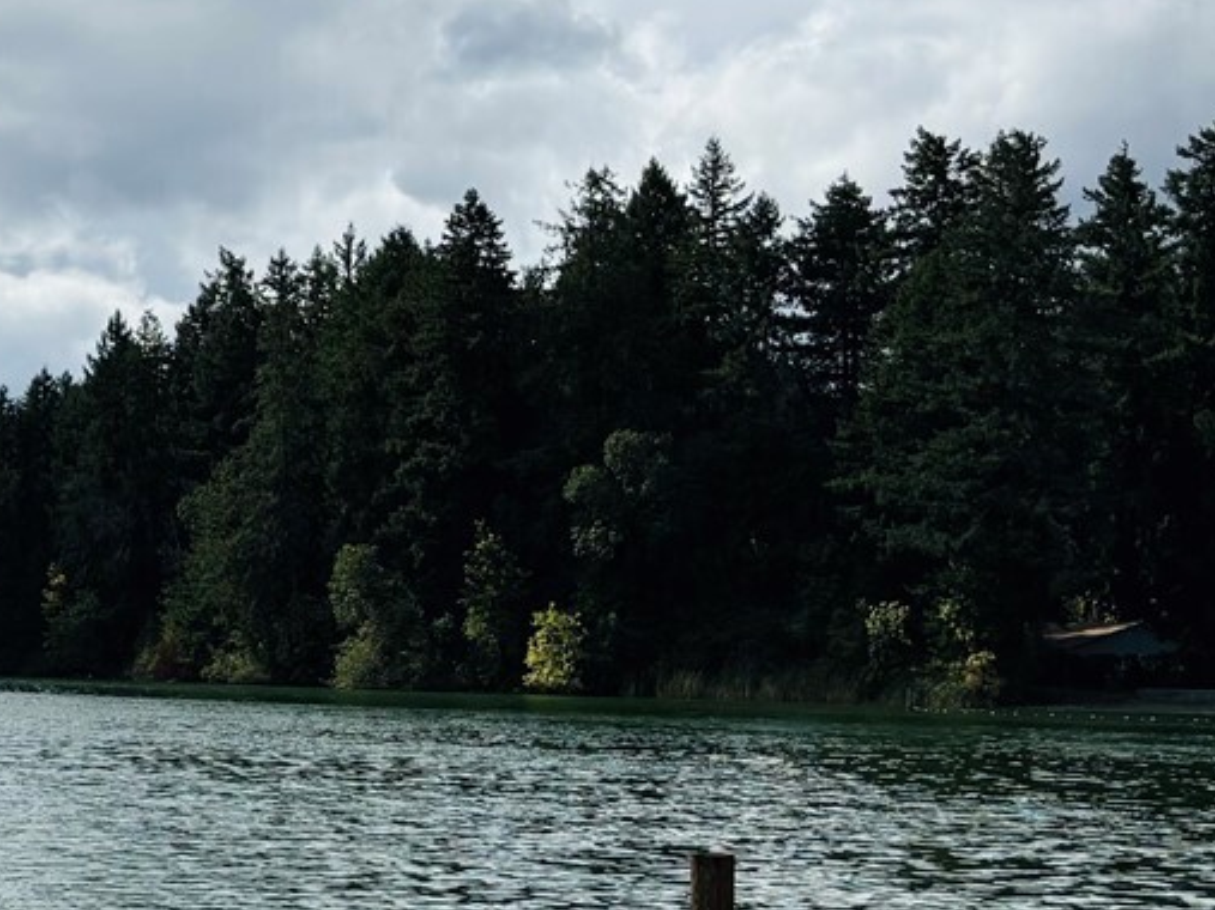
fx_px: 2877
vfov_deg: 18.0
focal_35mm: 82
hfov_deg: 20.8
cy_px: 448
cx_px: -534
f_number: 1.6
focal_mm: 5.96
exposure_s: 1/9091
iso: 50
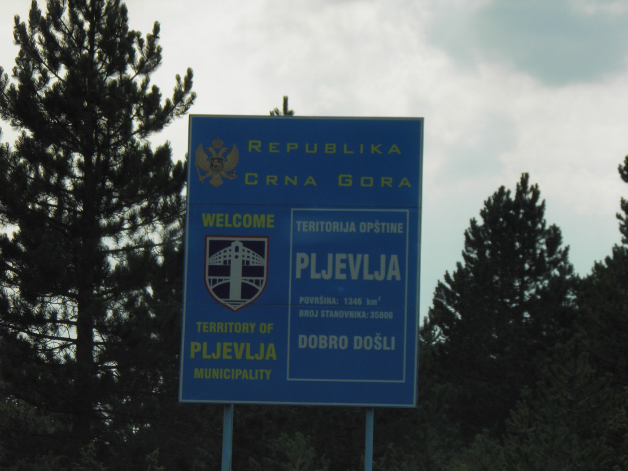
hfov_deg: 10.9
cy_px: 236
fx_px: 3302
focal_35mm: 182
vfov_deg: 8.2
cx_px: 314
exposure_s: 1/400
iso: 50
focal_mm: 32.7
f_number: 5.8
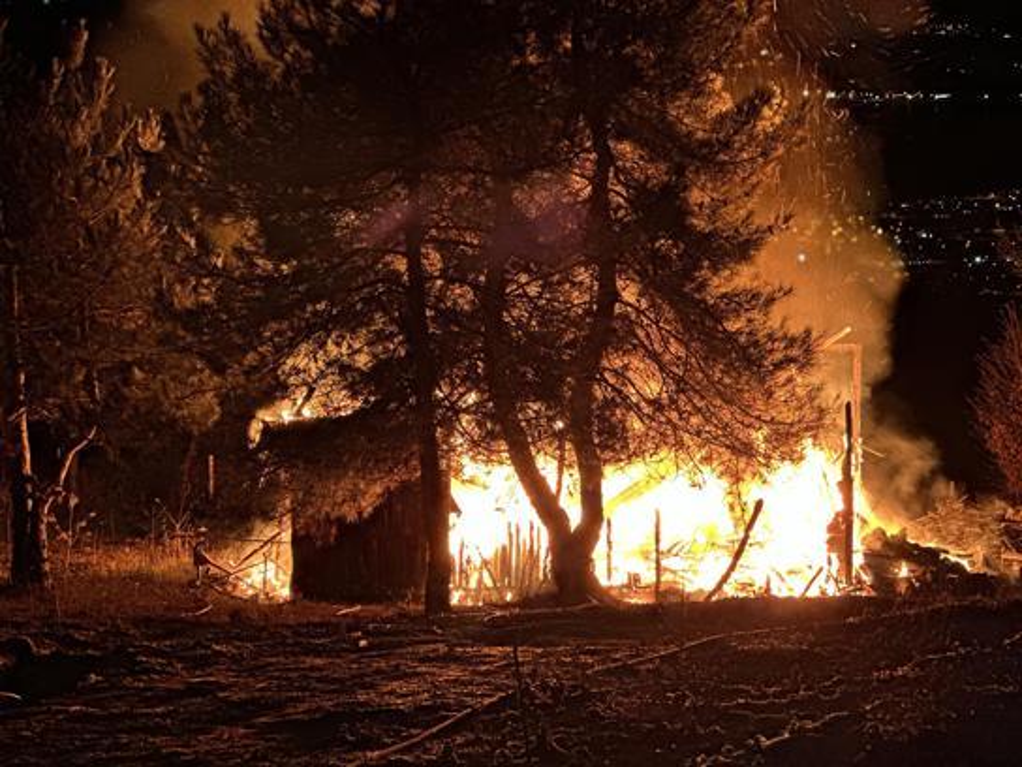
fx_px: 2273
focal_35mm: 77
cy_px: 384
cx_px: 511
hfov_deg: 25.3
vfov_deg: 19.1
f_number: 2.8
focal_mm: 9
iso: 640
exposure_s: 1/15
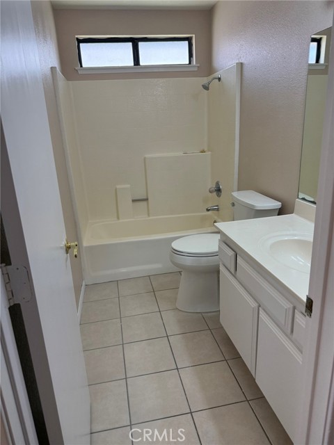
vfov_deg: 71.6
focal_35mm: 24
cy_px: 222
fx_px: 309
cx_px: 167
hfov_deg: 56.8
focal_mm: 6.76
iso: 200
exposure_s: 1/222
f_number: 1.78
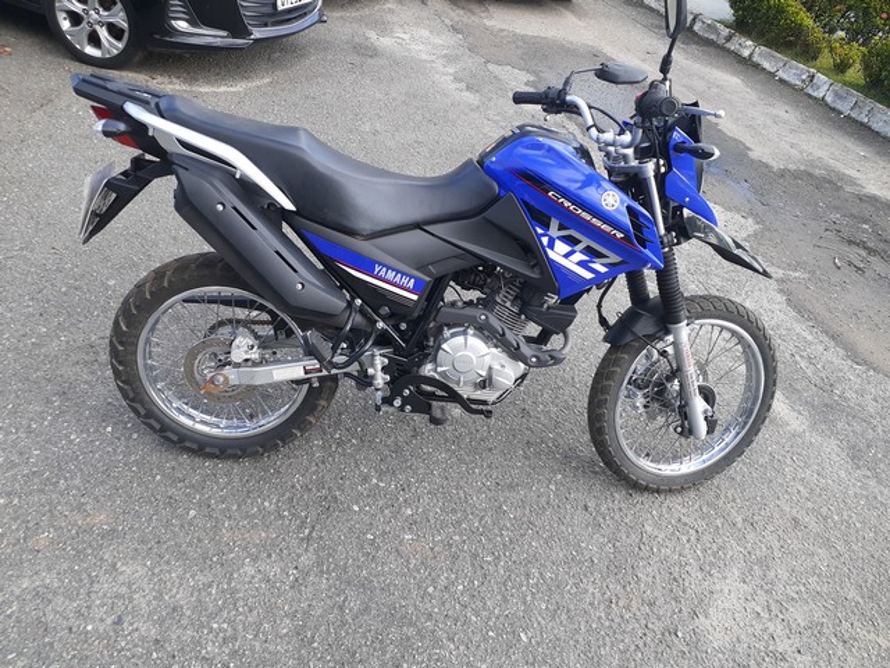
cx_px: 445
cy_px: 334
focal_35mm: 27
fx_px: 694
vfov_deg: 51.4
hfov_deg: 65.3
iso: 40
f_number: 1.9
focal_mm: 3.6
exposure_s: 1/204
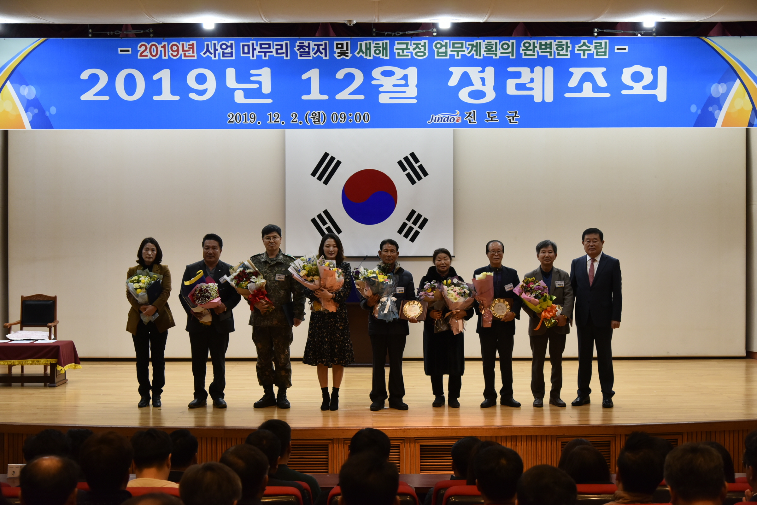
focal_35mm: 52
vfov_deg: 26.0
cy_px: 252
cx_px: 378
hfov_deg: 38.2
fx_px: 1094
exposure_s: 1/125
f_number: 4.5
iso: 1000
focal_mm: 52
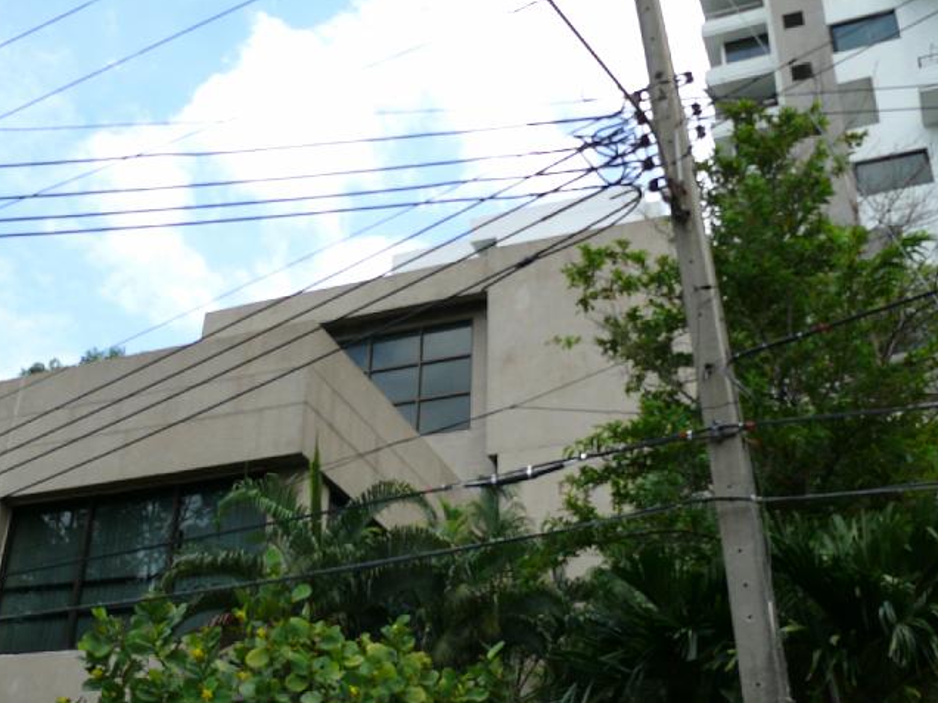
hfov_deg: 42.8
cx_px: 385
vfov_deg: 32.8
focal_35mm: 44
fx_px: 1192
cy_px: 408
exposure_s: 1/500
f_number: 4
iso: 100
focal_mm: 7.4
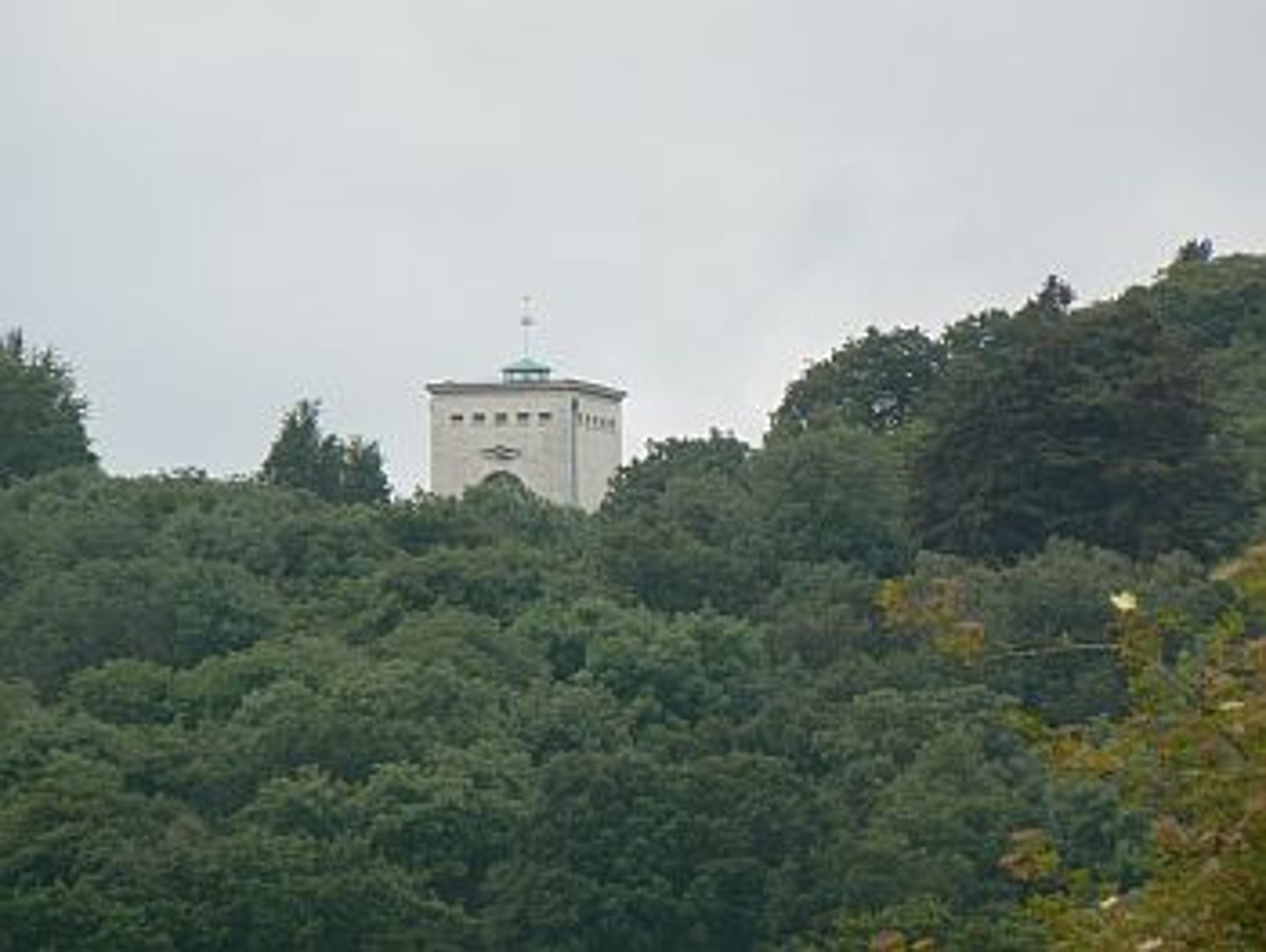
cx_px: 633
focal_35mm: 432
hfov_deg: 4.6
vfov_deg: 3.4
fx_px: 15810
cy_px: 476
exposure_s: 1/400
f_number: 5.6
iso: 80
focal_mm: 72
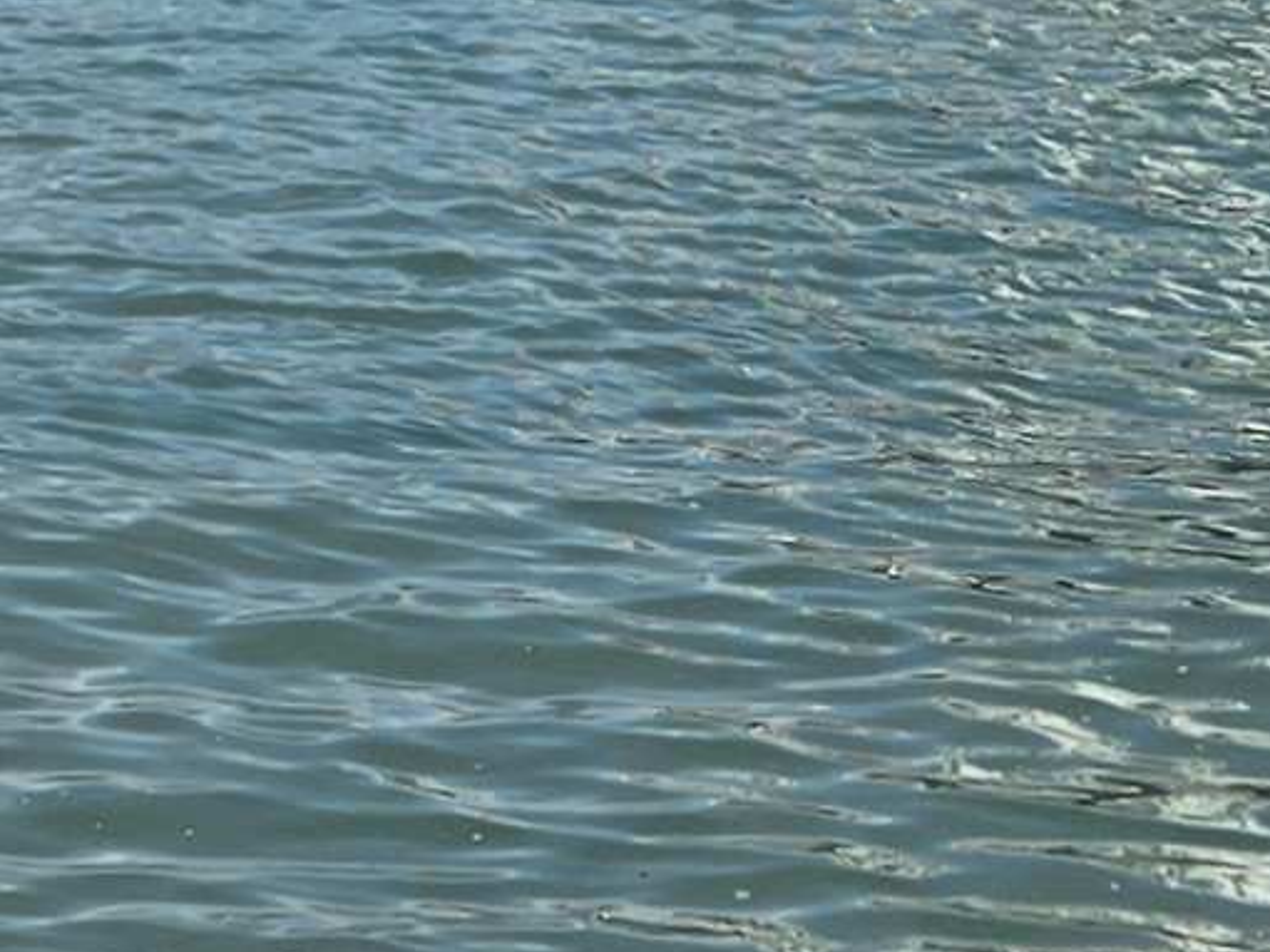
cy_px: -1412
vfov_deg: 7.6
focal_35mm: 180
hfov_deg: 10.7
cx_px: -400
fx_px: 6602
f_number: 1.8
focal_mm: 5.4
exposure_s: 1/2404
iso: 25
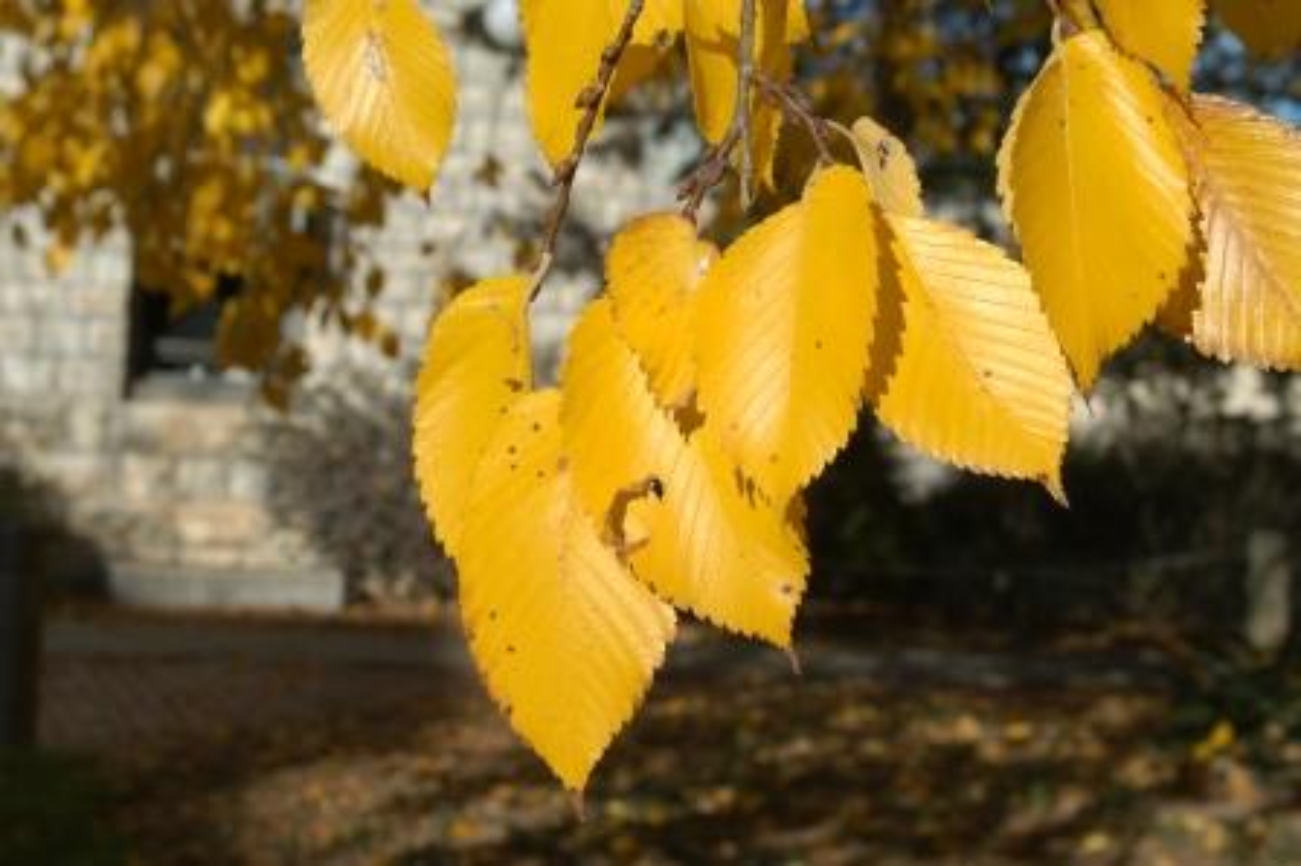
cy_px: 433
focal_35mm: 69
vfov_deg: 19.7
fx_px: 2492
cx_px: 650
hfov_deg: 29.3
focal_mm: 46
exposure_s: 1/320
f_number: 9
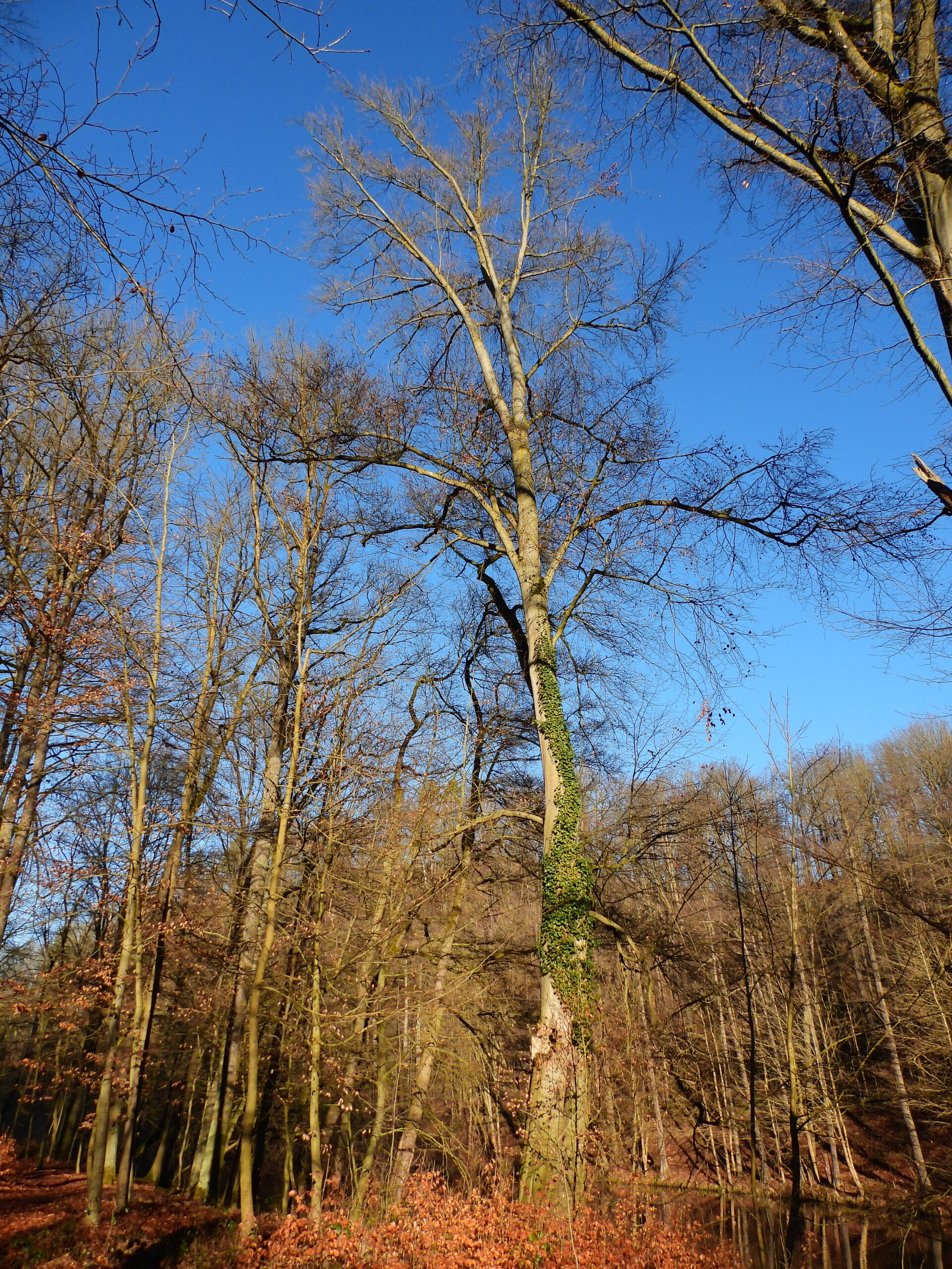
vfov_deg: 71.6
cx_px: 476
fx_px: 880
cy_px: 634
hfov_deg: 56.8
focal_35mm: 24
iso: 100
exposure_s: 1/800
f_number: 2.8
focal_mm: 4.3
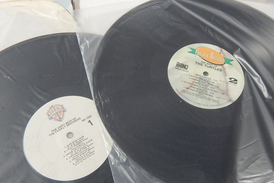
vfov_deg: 40.0
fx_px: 251
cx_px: 140
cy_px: 96
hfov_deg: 57.2
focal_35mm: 33
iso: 400
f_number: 3.2
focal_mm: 5.6
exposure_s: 1/25
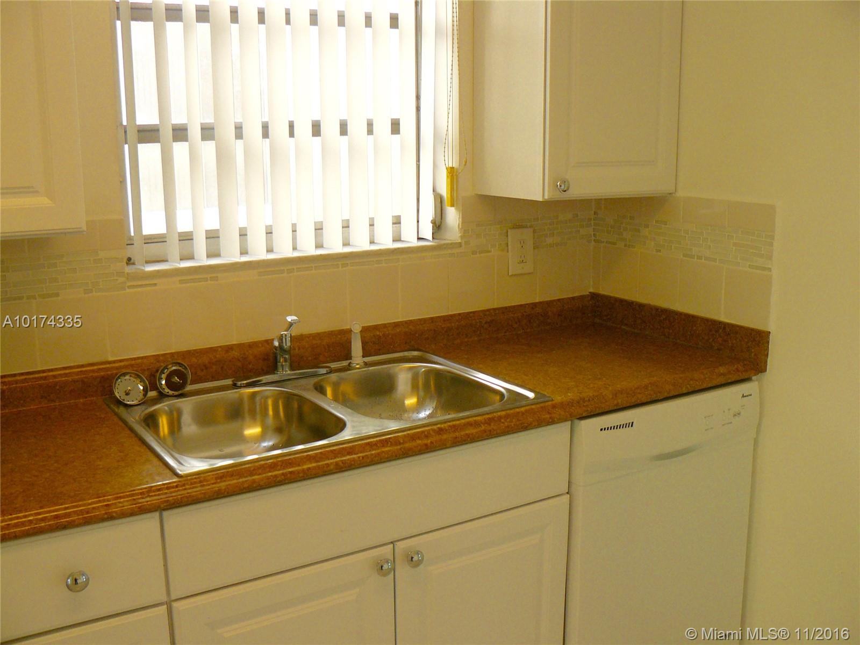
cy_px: 322
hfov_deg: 51.4
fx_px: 894
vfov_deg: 39.7
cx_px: 430
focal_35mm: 36
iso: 100
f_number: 2.8
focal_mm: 6
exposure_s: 1/80
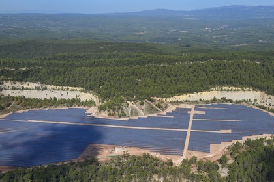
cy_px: 91
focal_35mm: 38
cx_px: 137
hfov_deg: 50.7
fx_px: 289
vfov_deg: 35.1
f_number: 7.1
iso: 400
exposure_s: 1/1600
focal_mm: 38
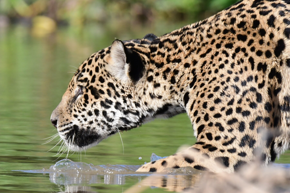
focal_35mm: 1432
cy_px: 99
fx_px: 11535
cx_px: 160
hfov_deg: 1.4
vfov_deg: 1.0
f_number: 7.1
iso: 640
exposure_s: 1/1250
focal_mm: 500
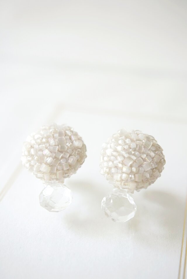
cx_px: 94
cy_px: 140
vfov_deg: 38.8
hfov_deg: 26.5
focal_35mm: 51
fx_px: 396
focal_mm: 34
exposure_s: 1/60
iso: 200
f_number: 5
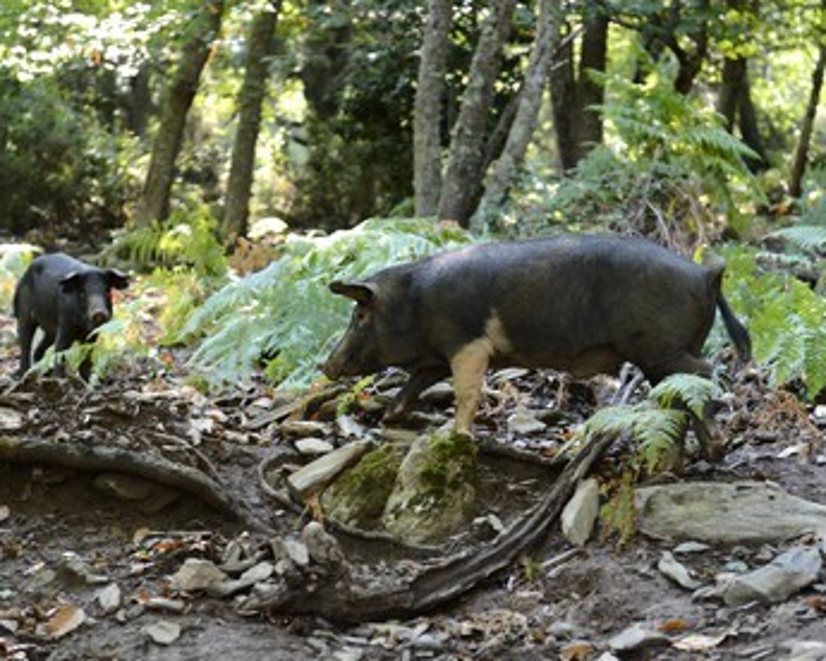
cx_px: 414
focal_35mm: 80
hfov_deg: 23.8
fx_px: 1956
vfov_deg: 19.2
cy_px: 333
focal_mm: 70
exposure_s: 1/200
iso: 500
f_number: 3.2
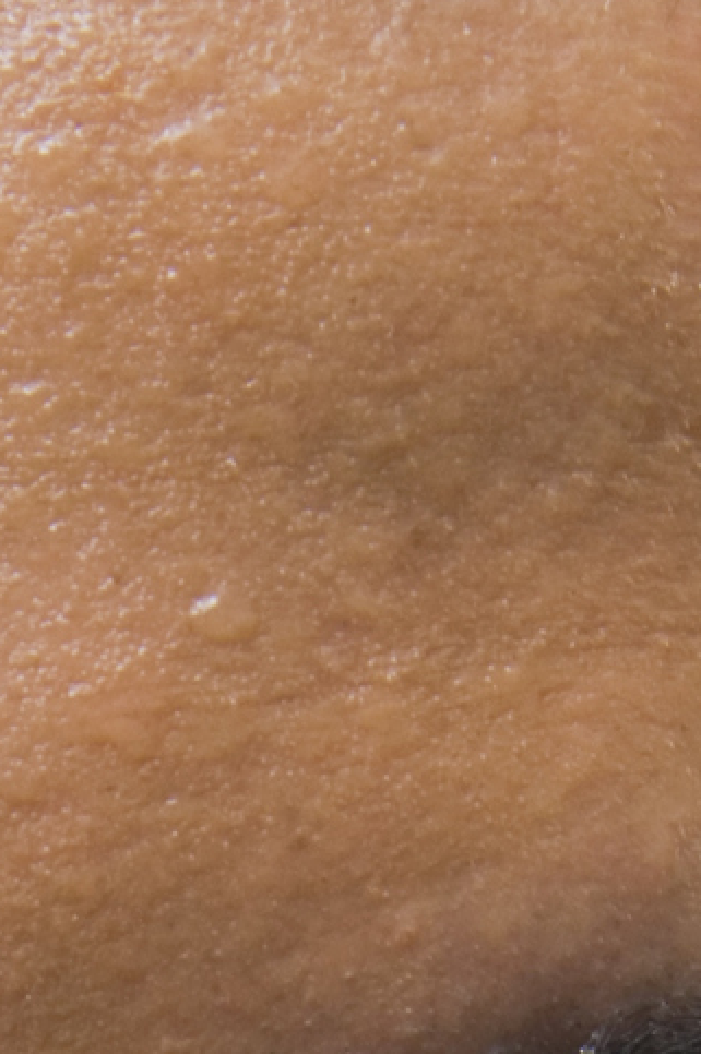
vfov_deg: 4.5
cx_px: 60
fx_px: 13142
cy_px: 2286
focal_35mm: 449
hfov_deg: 3.1
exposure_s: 1/160
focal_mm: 68
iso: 100
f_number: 10
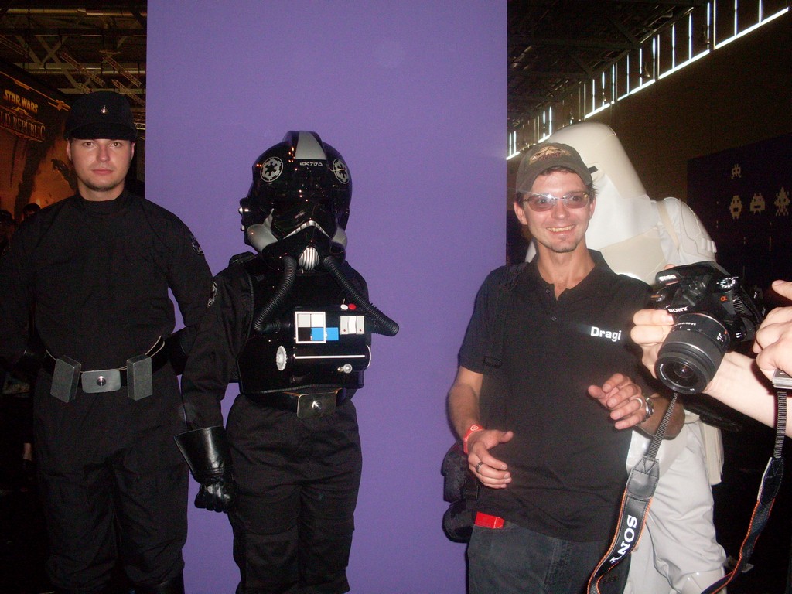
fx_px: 869
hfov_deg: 49.0
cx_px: 396
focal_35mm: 38
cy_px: 297
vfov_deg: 37.7
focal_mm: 6.3
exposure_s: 1/45
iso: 120
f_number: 2.8
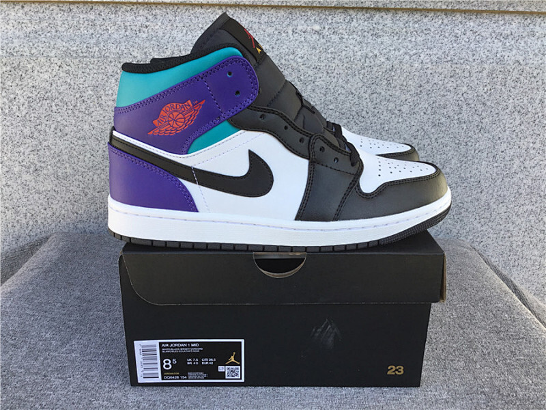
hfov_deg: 58.4
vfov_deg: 45.4
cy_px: 205
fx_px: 489
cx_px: 273
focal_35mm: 31
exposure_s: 1/252
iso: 25
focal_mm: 3.3
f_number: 2.4
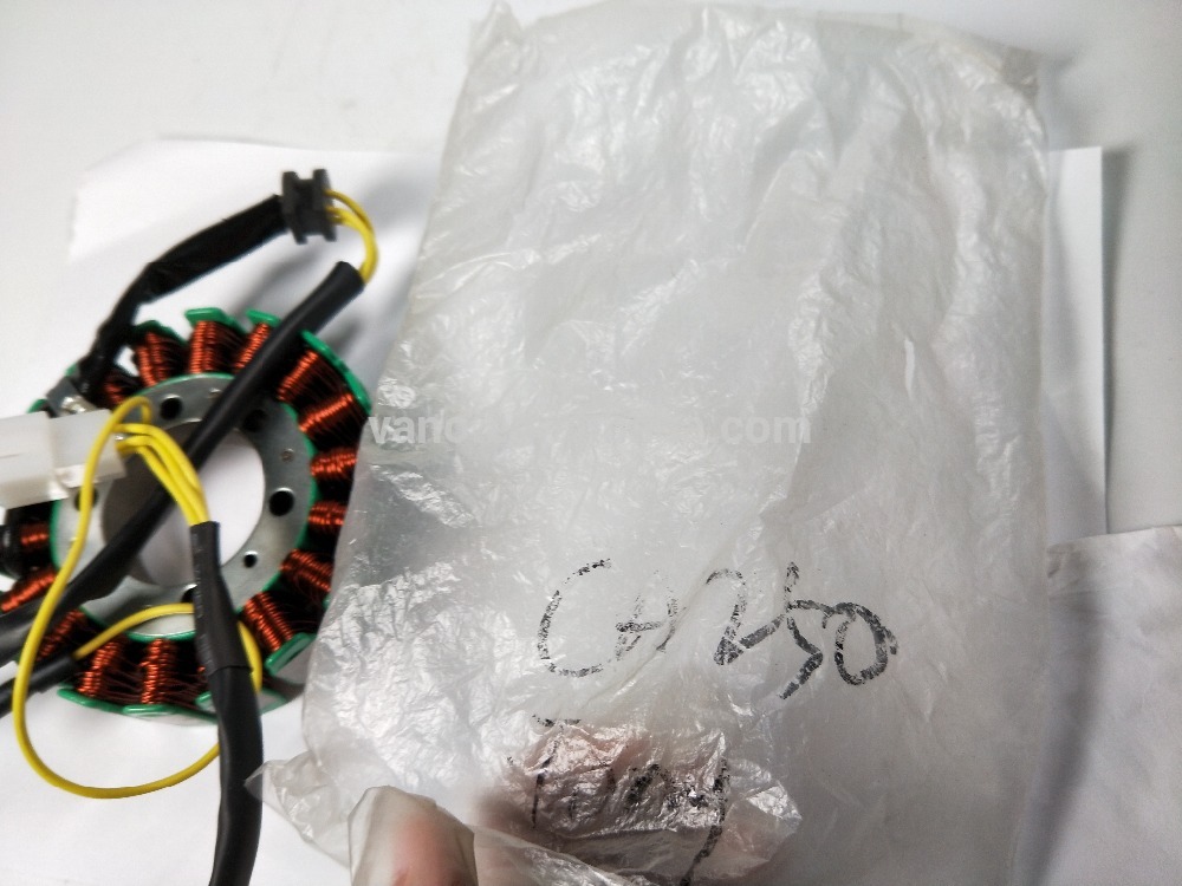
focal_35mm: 25
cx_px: 591
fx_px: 854
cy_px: 443
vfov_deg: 54.9
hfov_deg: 69.4
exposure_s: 1/109
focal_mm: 4.27
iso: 33
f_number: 1.7
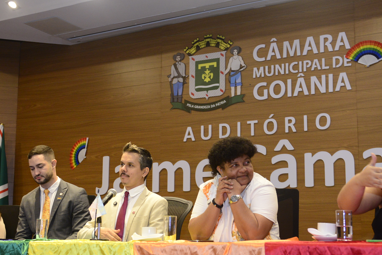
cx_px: 192
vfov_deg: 23.0
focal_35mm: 59
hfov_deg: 33.9
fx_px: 626
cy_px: 146
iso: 2000
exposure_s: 1/125
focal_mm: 36
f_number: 4
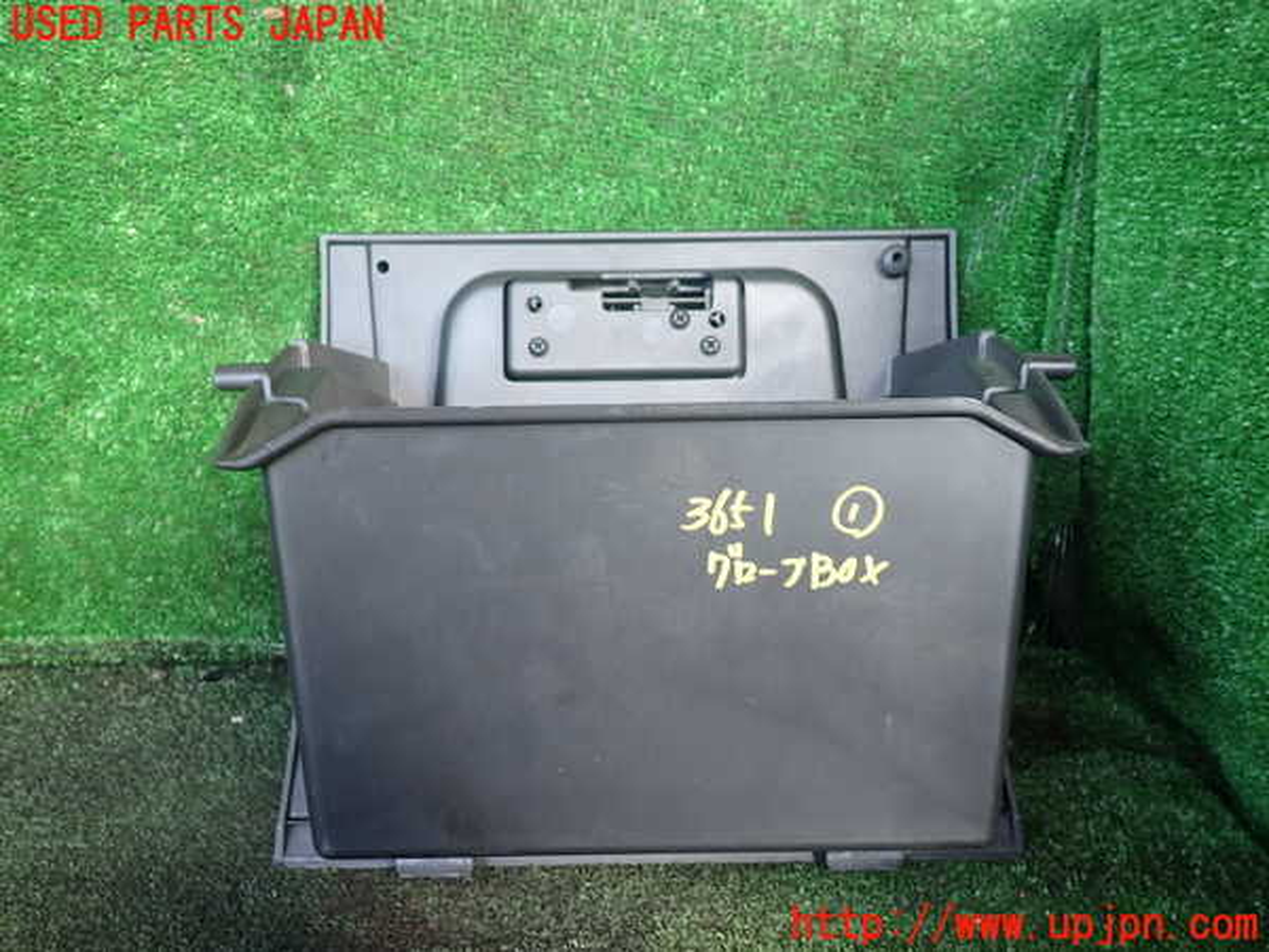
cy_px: 476
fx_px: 1100
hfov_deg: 60.0
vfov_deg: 46.8
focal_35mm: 30
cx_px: 634
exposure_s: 1/60
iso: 200
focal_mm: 5.4
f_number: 2.3
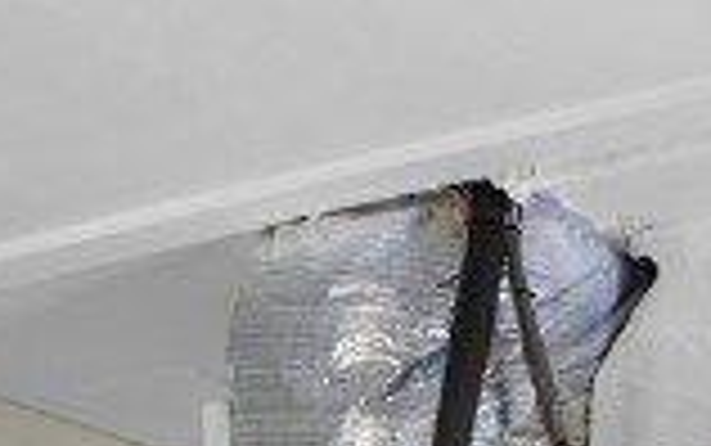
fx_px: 2133
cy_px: 1293
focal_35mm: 110
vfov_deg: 9.6
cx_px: 1413
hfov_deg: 15.3
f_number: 4
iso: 320
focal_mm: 20
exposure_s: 1/60
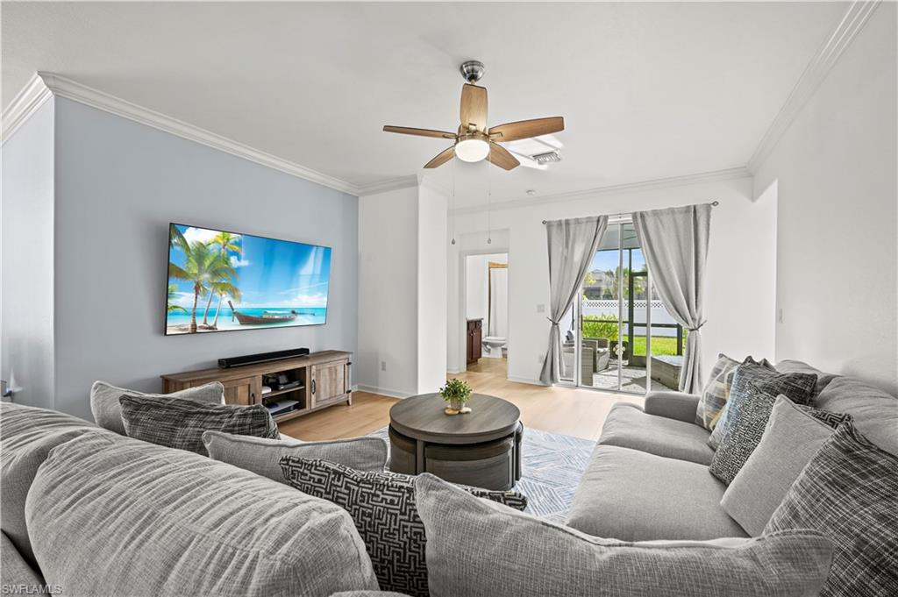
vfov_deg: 81.1
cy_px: 298
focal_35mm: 14
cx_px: 449
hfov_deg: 104.3
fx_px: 349
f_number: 8
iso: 100
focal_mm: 14
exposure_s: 1
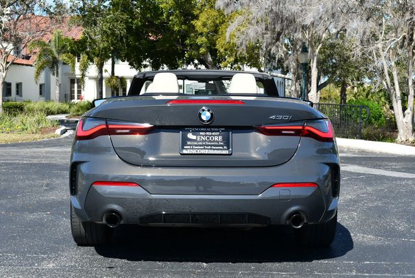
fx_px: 785
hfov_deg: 29.6
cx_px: 208
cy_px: 139
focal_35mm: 68
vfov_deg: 20.1
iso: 140
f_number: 8
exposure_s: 1/250
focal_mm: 34
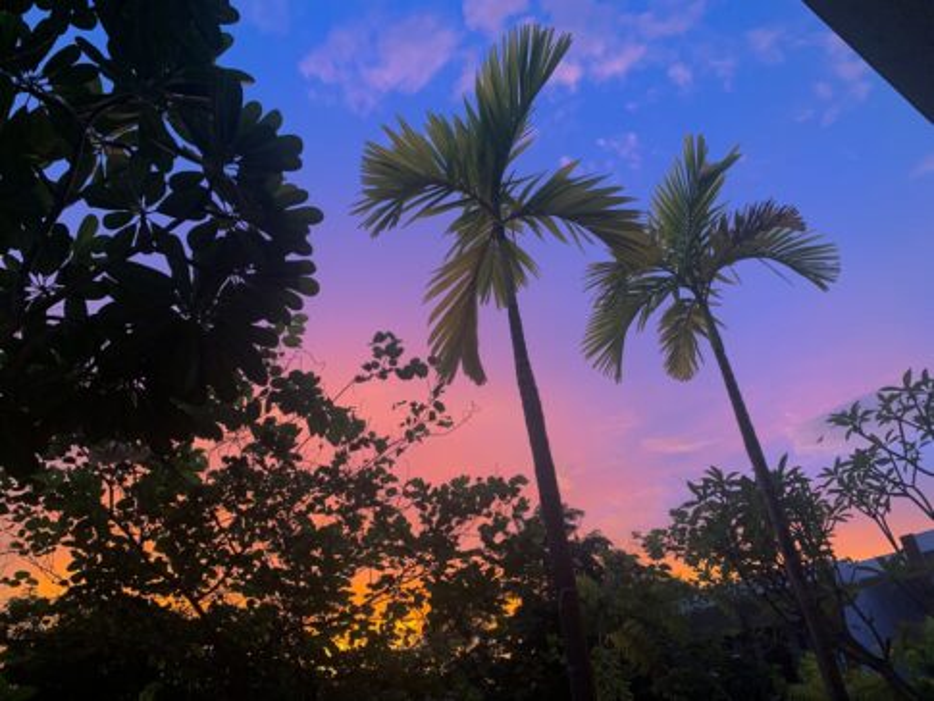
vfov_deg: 53.1
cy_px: 350
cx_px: 467
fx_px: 702
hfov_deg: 67.3
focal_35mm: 26
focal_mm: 4.25
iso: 160
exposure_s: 1/60
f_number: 1.8
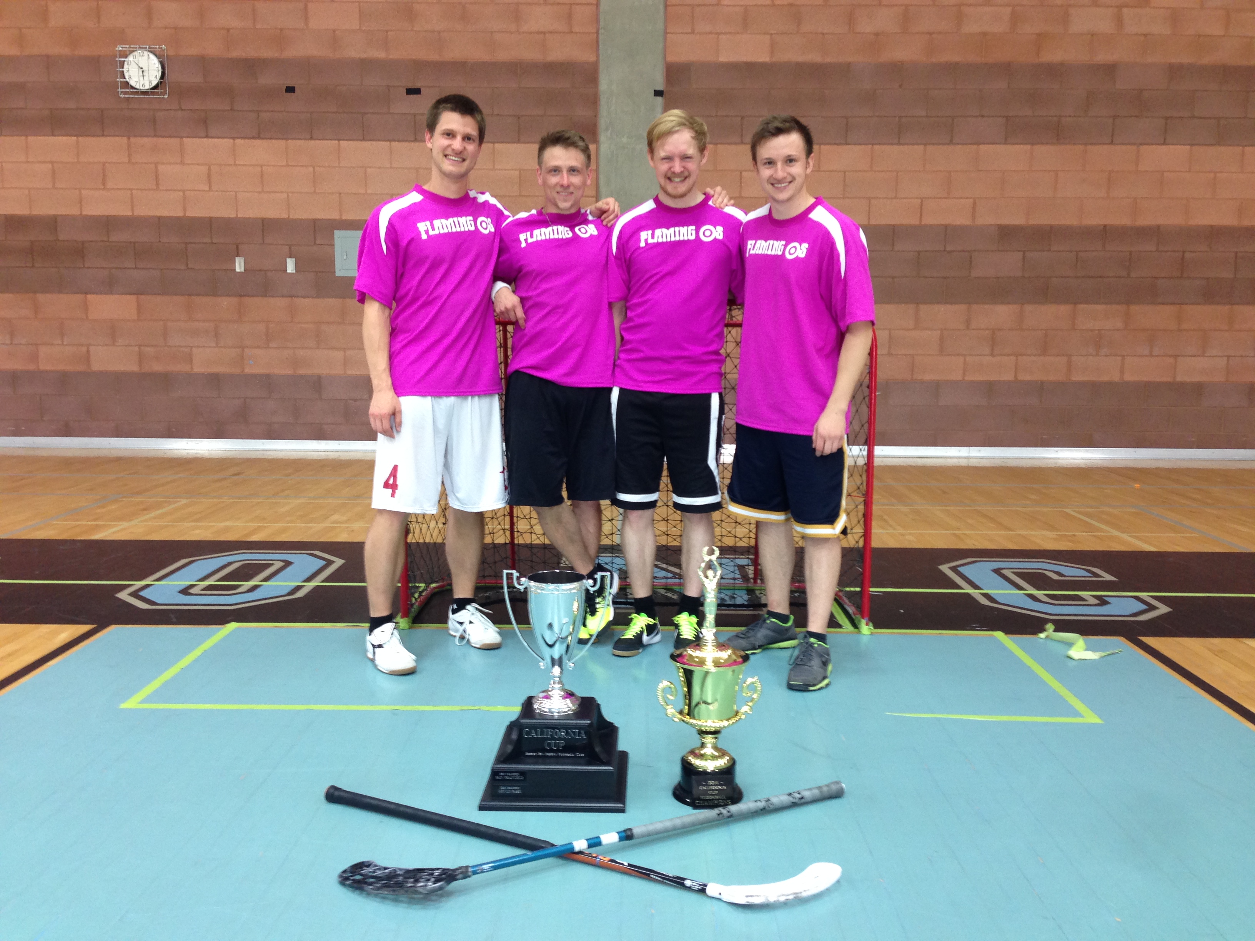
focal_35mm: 33
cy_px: 470
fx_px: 1196
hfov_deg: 55.4
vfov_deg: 42.9
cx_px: 628
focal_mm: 4.12
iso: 100
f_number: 2.4
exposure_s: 1/20
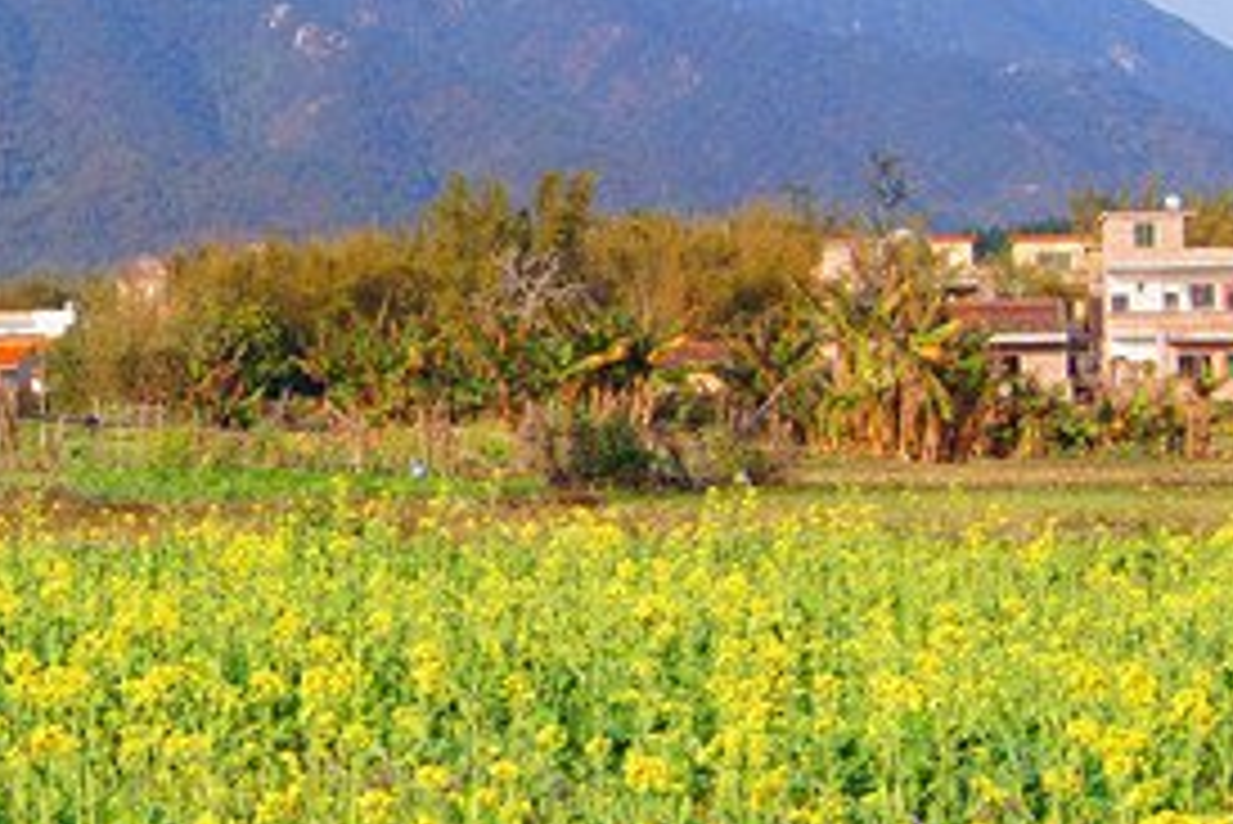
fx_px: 4489
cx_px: -112
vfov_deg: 10.5
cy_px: 286
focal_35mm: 131
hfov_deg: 15.2
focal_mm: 30
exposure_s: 1/100
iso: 100
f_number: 11
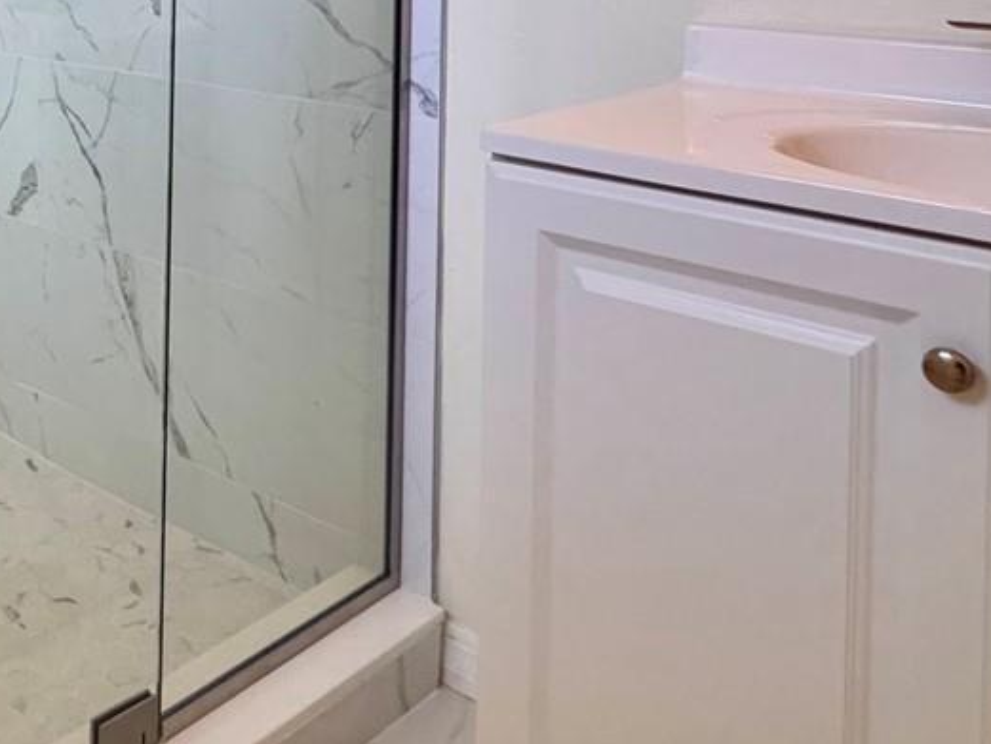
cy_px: -91
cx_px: 68
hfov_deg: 40.0
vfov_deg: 29.9
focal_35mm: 43
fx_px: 1231
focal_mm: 2.22
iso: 320
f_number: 2.2
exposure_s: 1/120
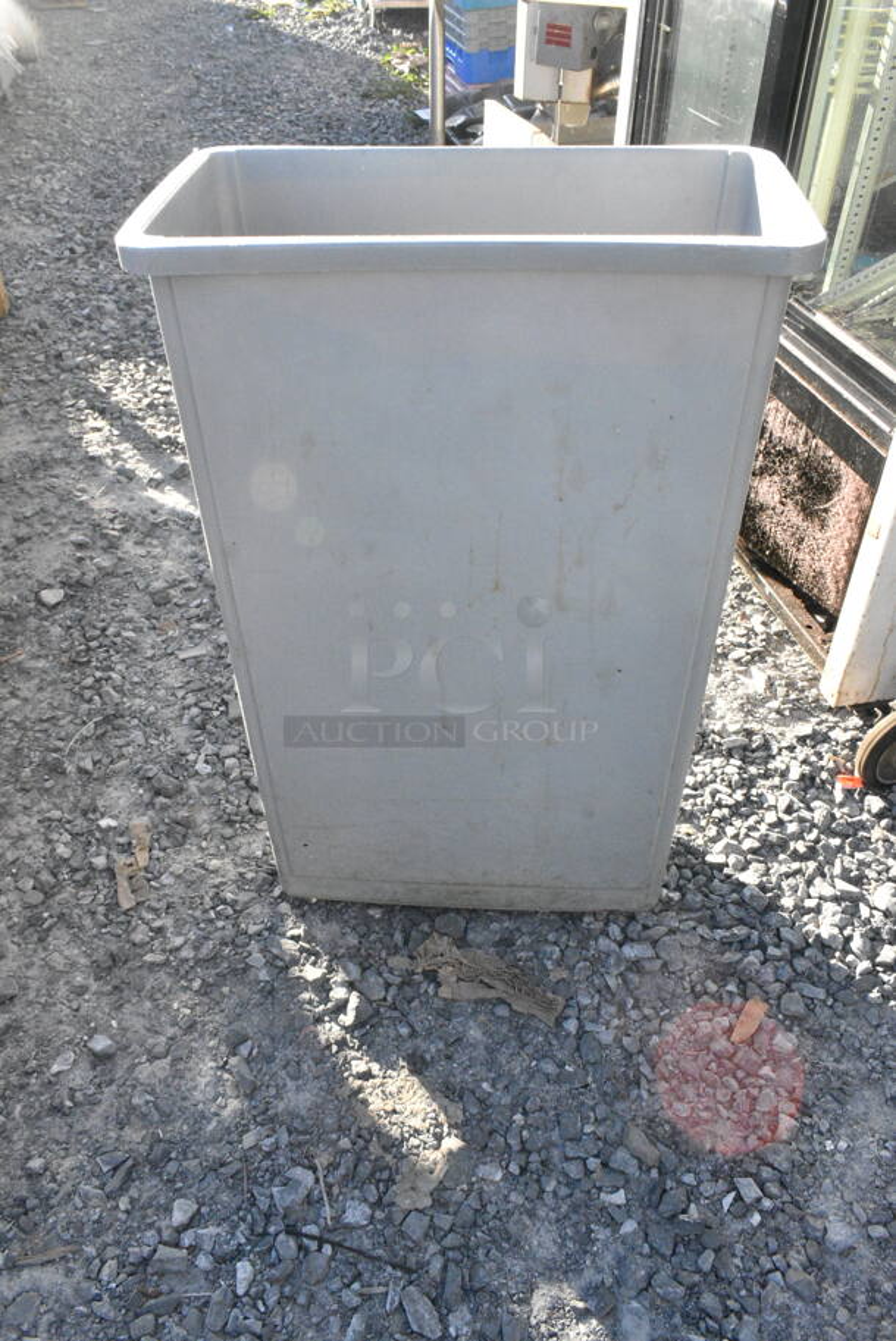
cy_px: 670
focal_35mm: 30
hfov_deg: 43.7
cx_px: 448
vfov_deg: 61.9
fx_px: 1118
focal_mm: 20
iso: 6400
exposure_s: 1/1000
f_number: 16
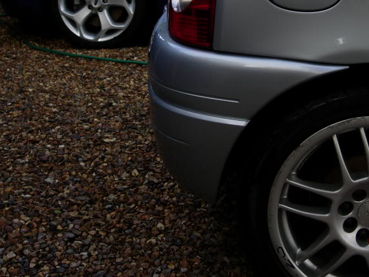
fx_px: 714
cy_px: 48
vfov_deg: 21.6
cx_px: 207
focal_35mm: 67
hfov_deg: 28.9
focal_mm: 7.8
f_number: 2.8
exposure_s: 1/186
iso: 64
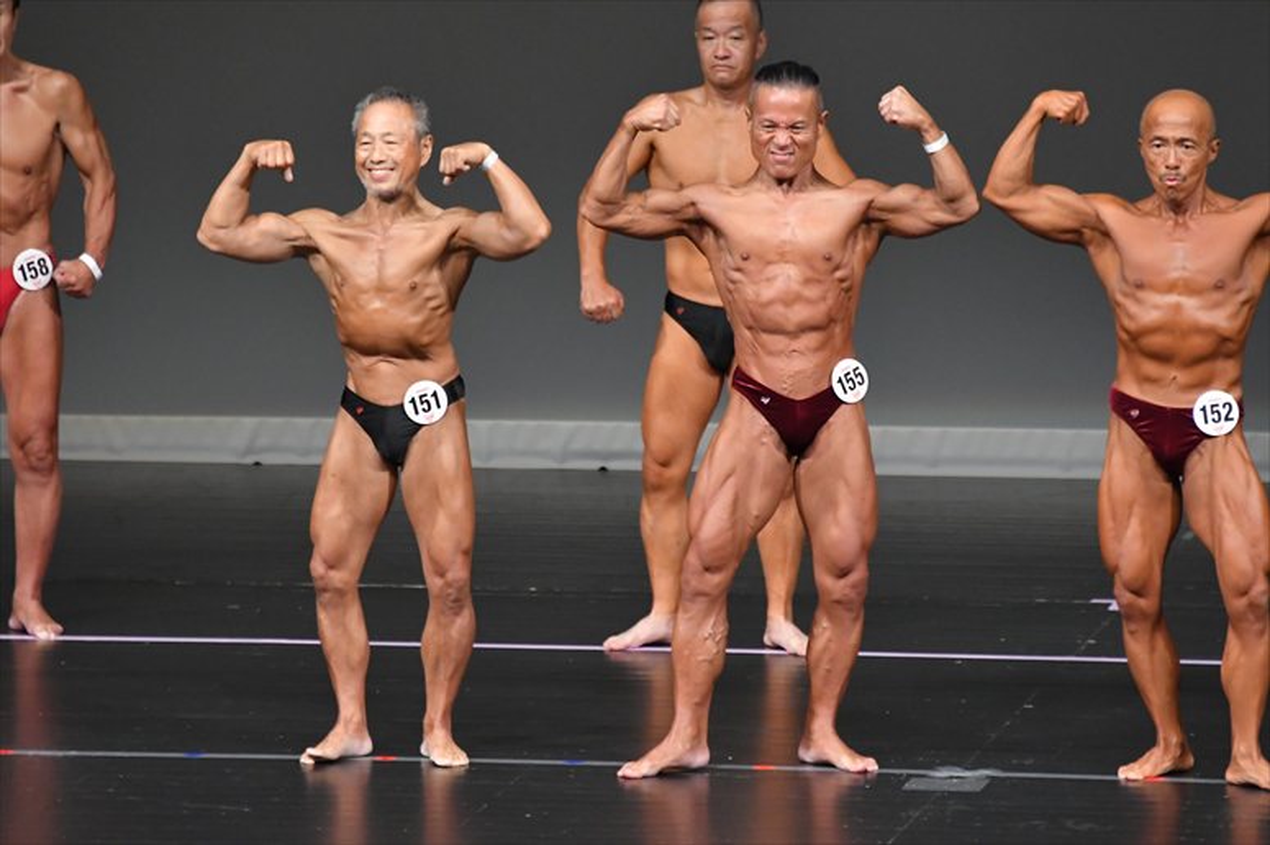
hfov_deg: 5.5
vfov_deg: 3.7
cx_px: 635
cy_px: 422
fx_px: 13223
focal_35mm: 375
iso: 4000
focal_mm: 250
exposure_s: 1/400
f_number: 5.6
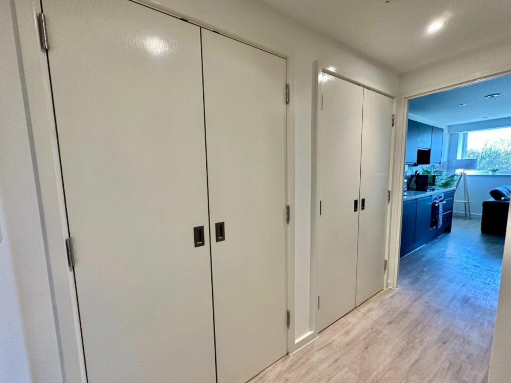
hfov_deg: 102.1
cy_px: 192
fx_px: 207
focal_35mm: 14
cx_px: 256
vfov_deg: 85.7
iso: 320
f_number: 2.2
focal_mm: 2.22
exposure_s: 1/100
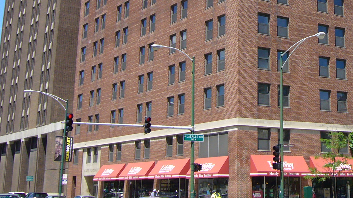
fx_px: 646
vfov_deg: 17.1
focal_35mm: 69
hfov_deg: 29.8
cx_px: 290
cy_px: -2
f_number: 5.6
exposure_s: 1/200
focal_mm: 4.7
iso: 80
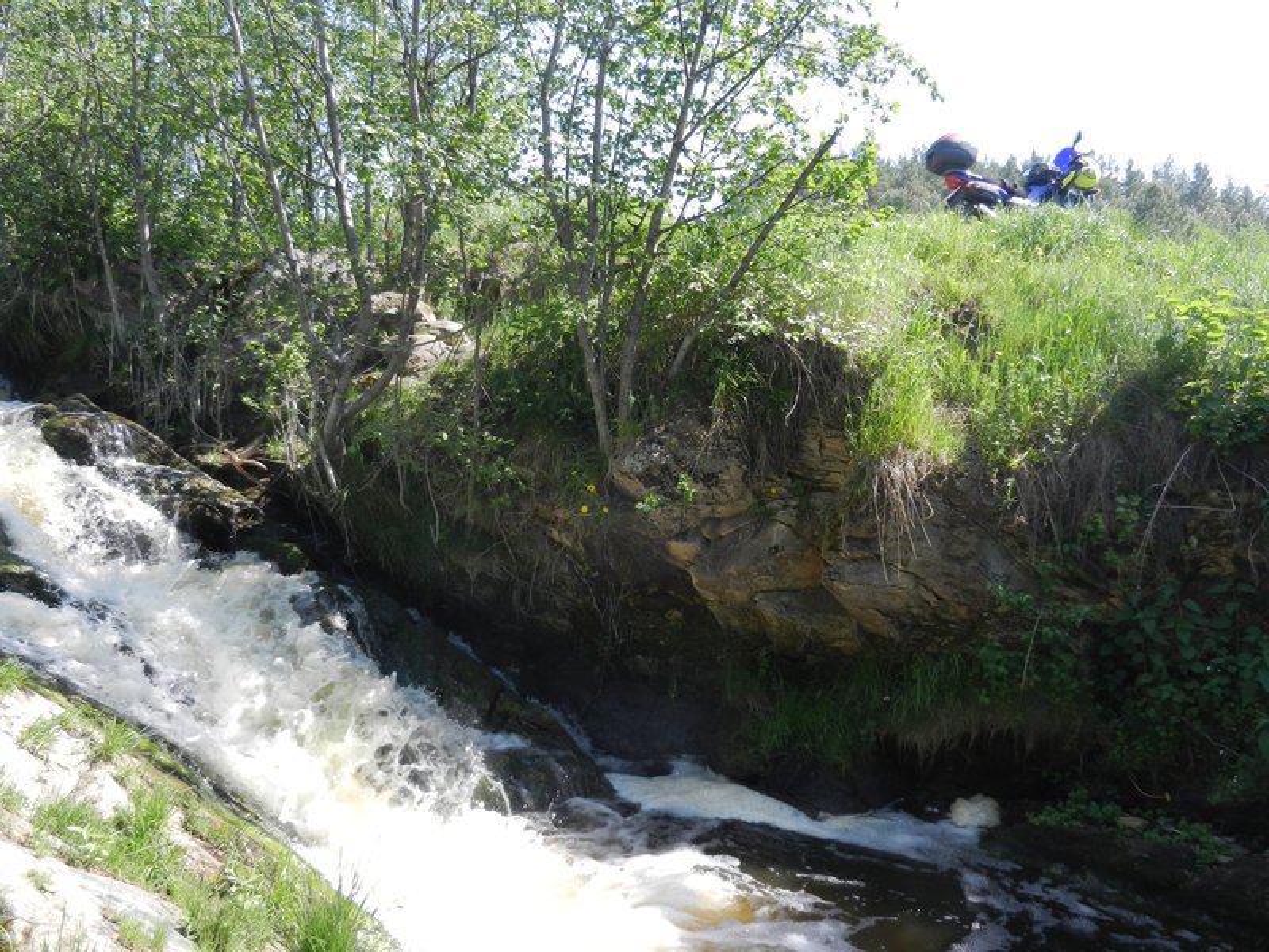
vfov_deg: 48.2
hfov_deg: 61.7
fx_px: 1063
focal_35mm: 29
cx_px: 634
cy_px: 476
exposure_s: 1/400
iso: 160
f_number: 3.6
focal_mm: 5.1
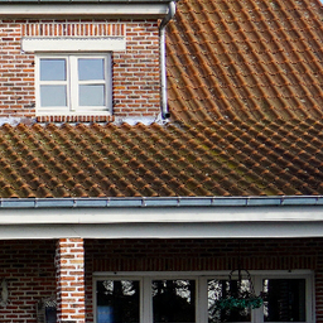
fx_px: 1277
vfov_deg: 14.2
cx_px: -279
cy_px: 334
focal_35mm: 121
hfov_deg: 12.9
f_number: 8
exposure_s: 1/125
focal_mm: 18
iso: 100
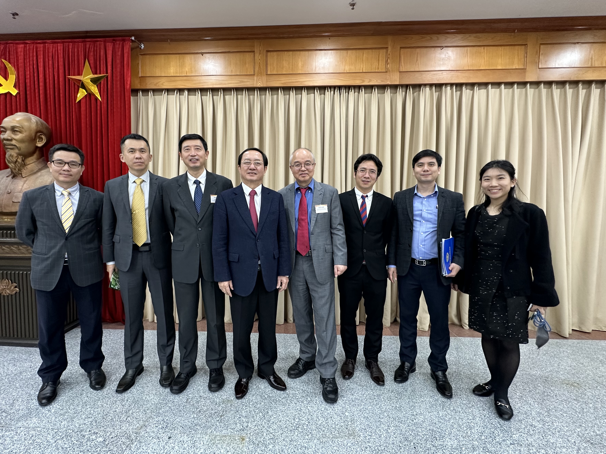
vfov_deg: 78.0
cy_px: 215
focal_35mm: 16
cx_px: 283
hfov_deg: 94.4
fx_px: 280
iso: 200
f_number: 2.2
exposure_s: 1/50
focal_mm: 2.22
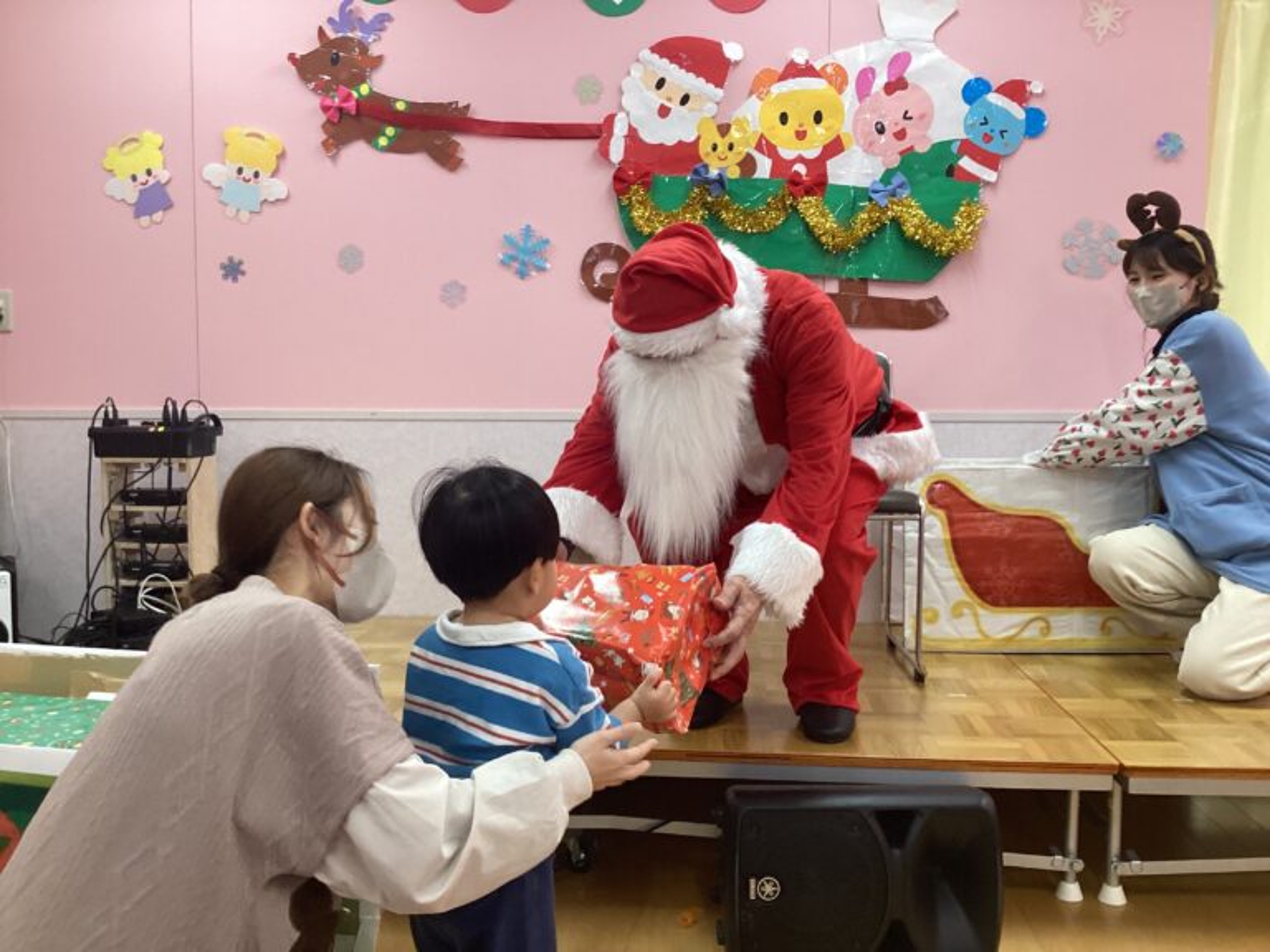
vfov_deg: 45.4
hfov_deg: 58.4
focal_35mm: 31
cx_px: 635
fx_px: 1137
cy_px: 476
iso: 125
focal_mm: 3.3
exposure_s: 1/60
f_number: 2.4
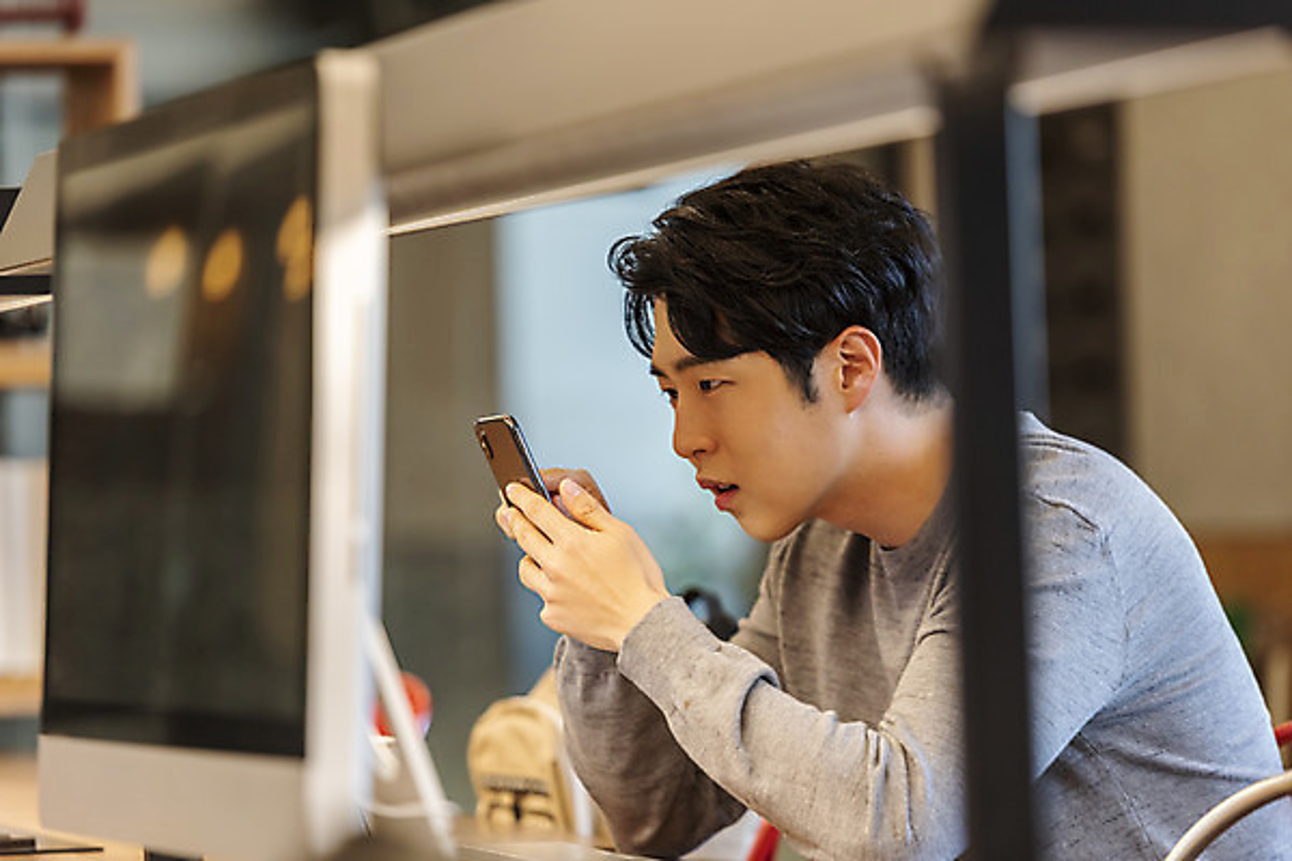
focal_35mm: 165
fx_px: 5921
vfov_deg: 8.3
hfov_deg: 12.5
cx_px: 646
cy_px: 430
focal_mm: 165
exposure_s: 1/125
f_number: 2.8
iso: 500
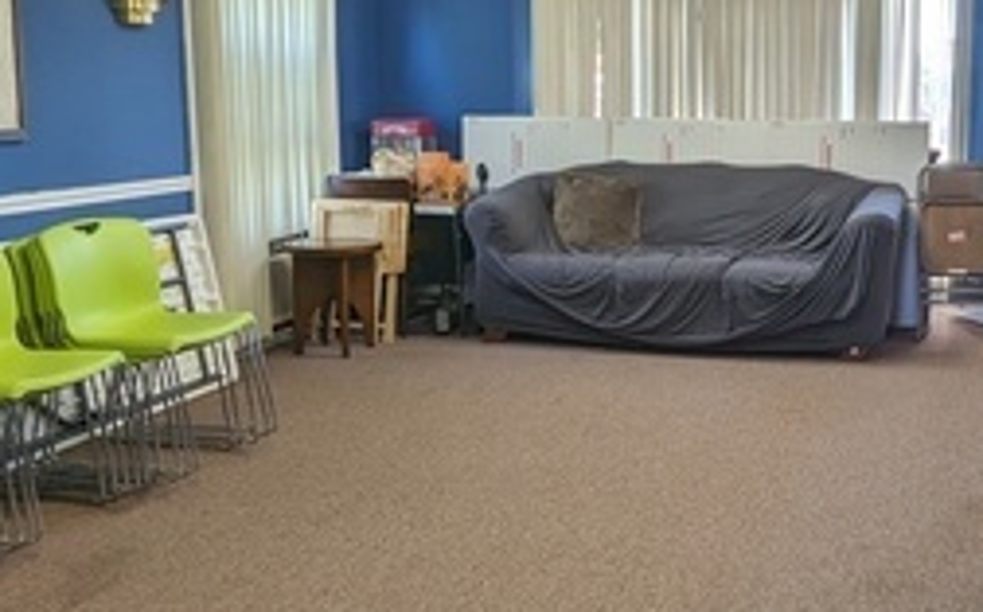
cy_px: 246
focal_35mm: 43
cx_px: 726
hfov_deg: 44.8
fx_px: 1151
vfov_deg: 29.7
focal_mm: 2.35
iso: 66
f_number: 2.2
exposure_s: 1/40
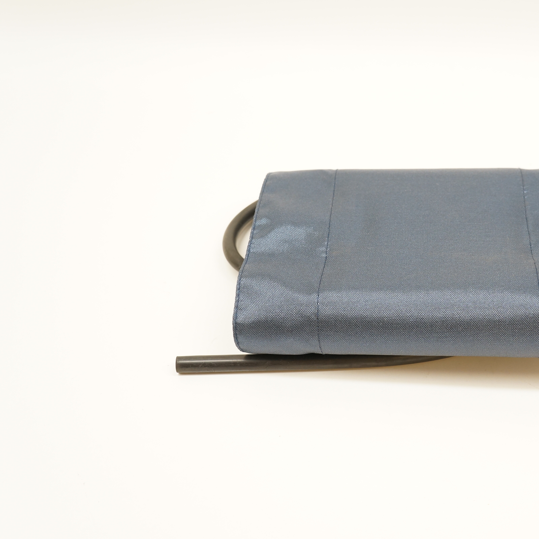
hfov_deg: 38.2
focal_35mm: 43
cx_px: 402
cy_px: 270
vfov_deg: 39.2
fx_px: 758
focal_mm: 22
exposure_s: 1/40
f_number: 5.6
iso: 400
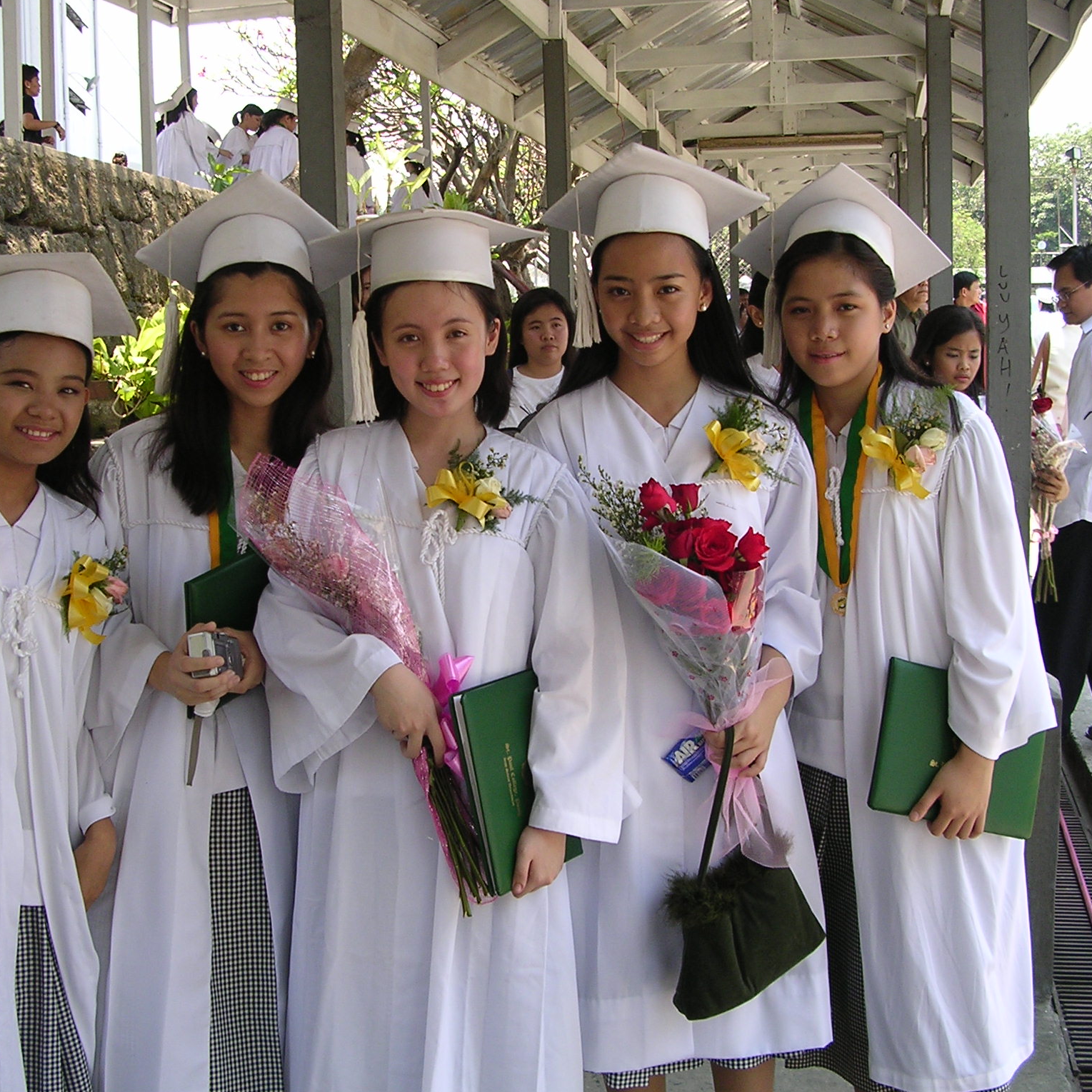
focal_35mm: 45
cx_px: 505
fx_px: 1606
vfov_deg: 37.6
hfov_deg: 37.5
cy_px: 544
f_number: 2.8
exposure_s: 1/177
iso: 100
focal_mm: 5.8
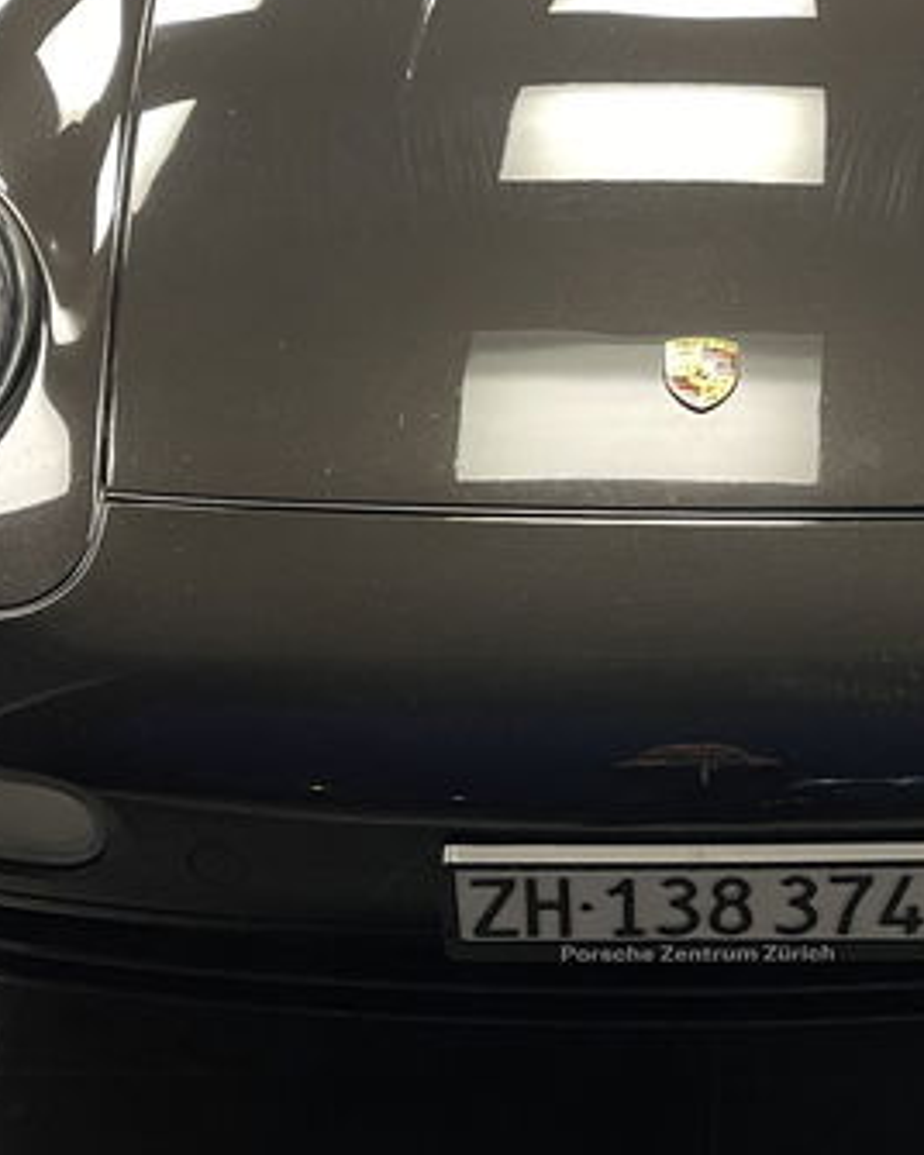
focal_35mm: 56
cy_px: 303
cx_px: 748
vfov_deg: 33.0
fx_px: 1914
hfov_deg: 26.6
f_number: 1.6
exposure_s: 1/50
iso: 200
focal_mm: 5.1
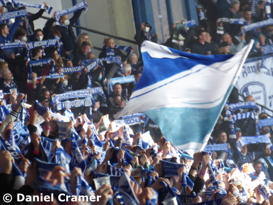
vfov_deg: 2.8
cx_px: 136
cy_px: 102
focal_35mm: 537
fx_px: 4237
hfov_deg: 3.7
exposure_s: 1/100
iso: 320
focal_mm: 96.2
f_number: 6.1
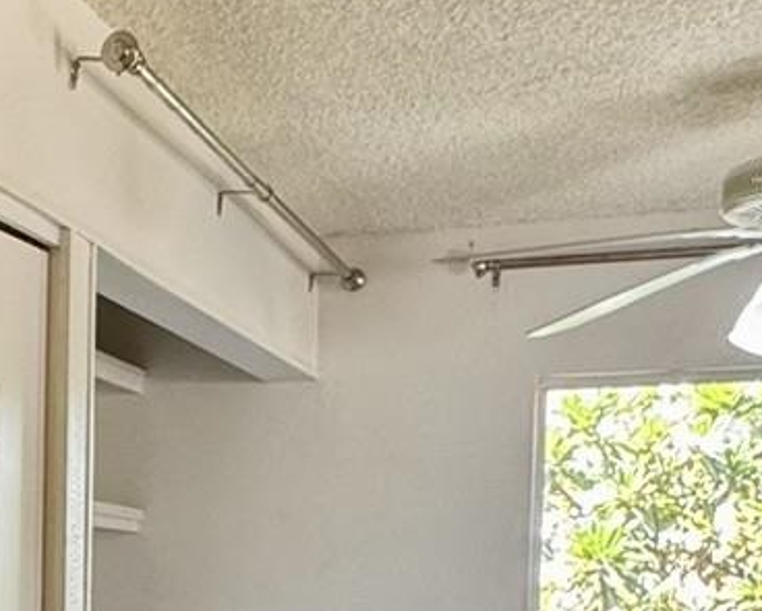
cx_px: -112
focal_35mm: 76
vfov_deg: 19.0
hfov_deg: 23.3
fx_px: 1715
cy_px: 739
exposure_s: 1/120
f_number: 2.2
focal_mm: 2.22
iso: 200
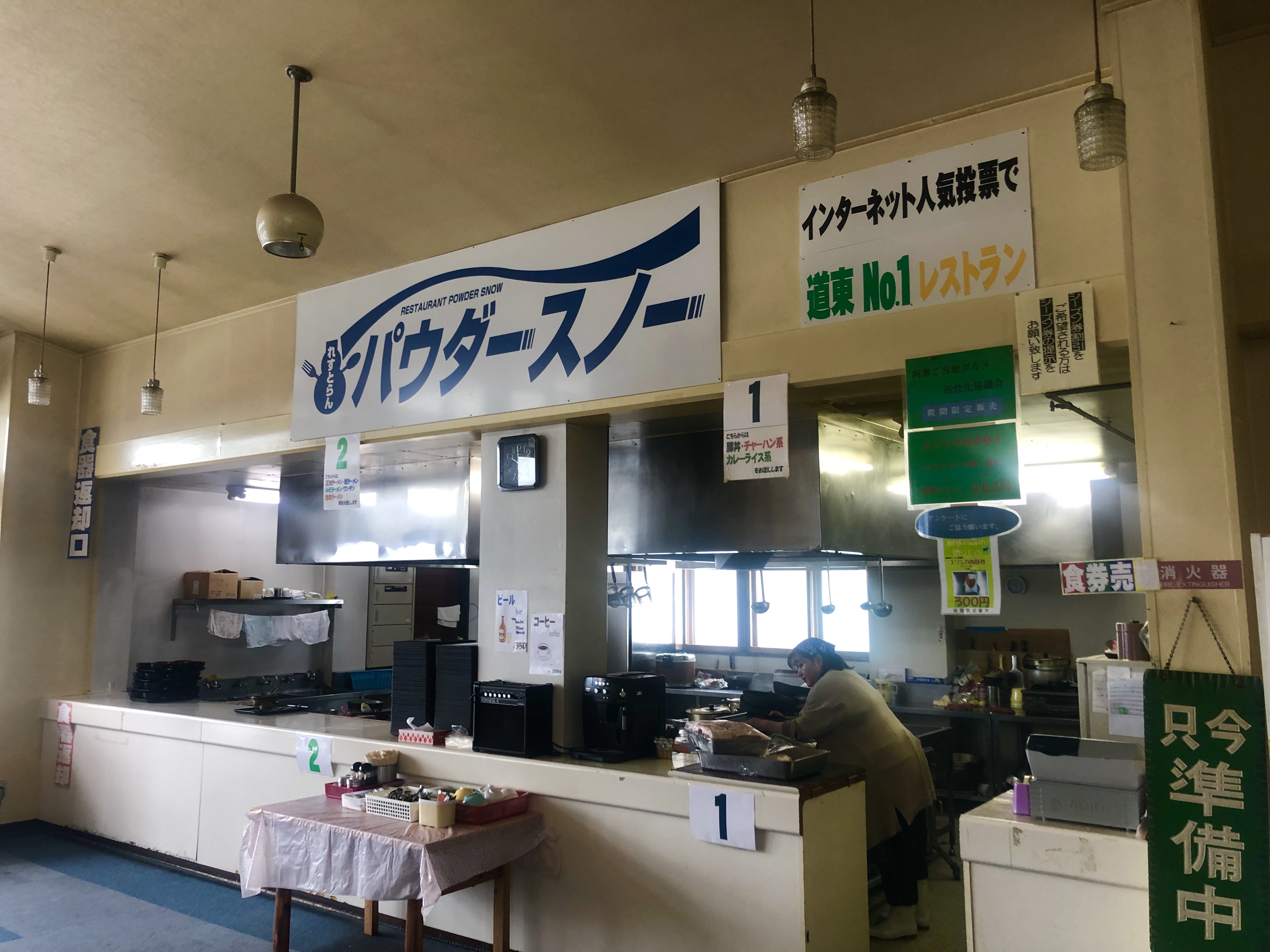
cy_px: 476
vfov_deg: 49.7
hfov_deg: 63.4
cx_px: 635
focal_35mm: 28
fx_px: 1027
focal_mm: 3.99
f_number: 1.8
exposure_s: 1/33
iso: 25
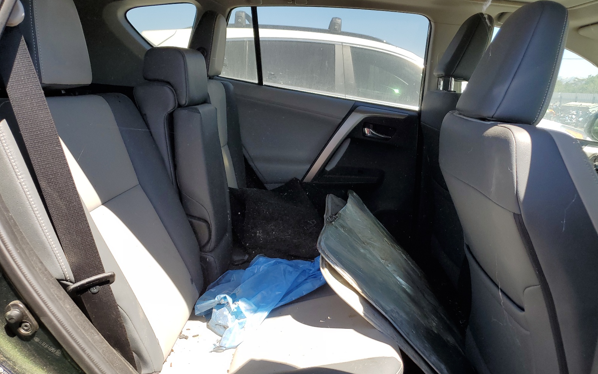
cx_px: 303
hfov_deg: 66.5
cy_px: 214
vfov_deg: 44.4
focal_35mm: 28
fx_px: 456
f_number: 1.5
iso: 50
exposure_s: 1/667
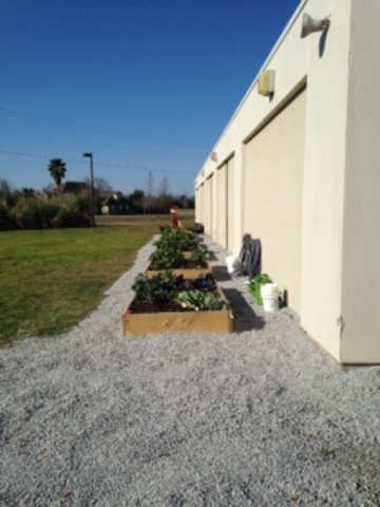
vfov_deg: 55.4
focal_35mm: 33
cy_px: 254
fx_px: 483
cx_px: 190
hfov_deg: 42.9
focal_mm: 4.12
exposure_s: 1/3876
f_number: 2.4
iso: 50
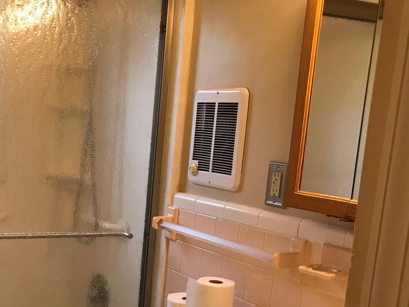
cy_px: 259
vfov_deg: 27.8
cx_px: 93
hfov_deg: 36.4
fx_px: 603
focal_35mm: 51
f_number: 1.8
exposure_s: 1/30
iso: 25
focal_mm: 3.99
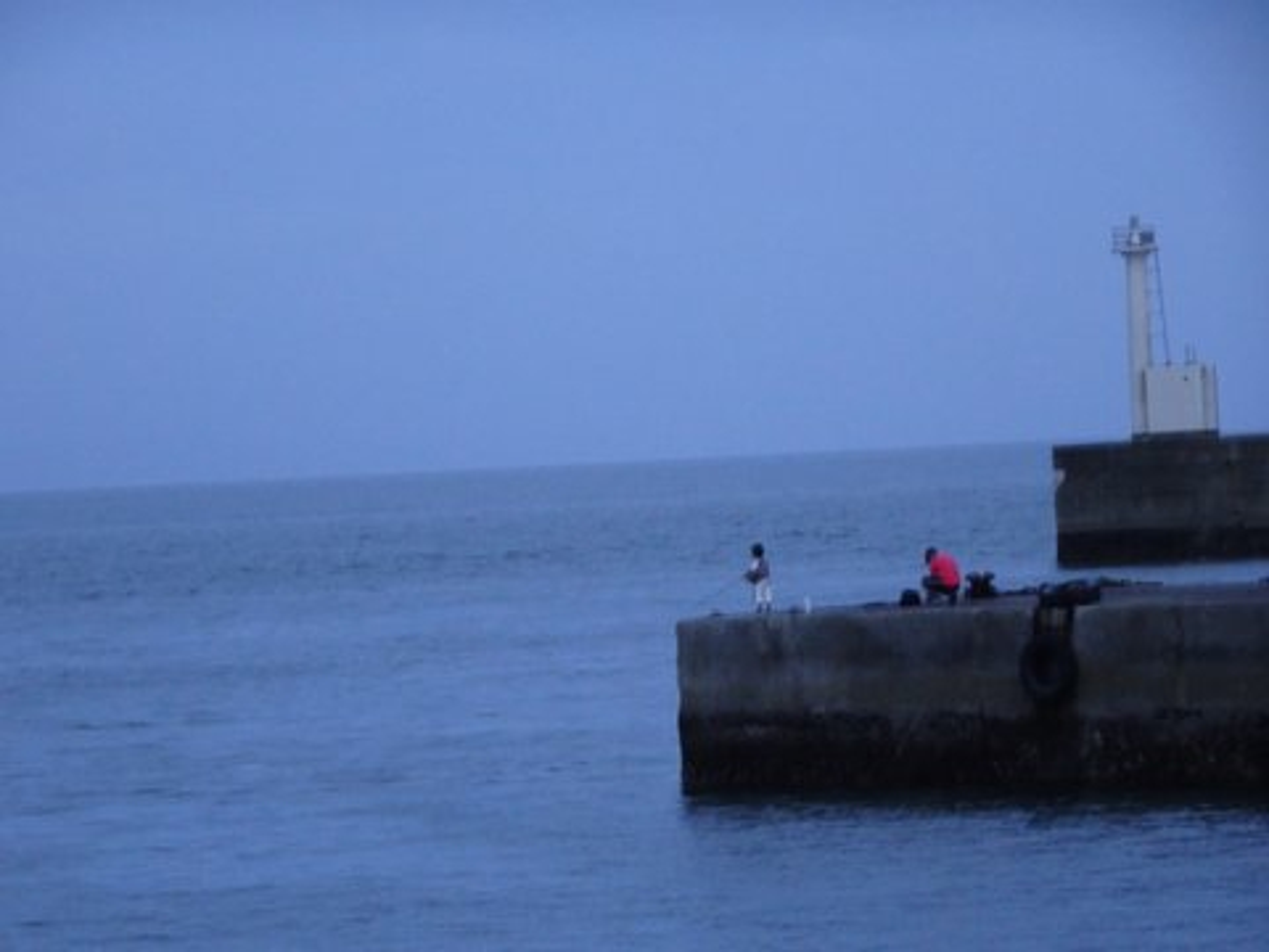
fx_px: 7112
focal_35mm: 194
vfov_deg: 7.7
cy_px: 476
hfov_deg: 10.2
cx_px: 634
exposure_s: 1/10
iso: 800
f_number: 6.3
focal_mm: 33.17
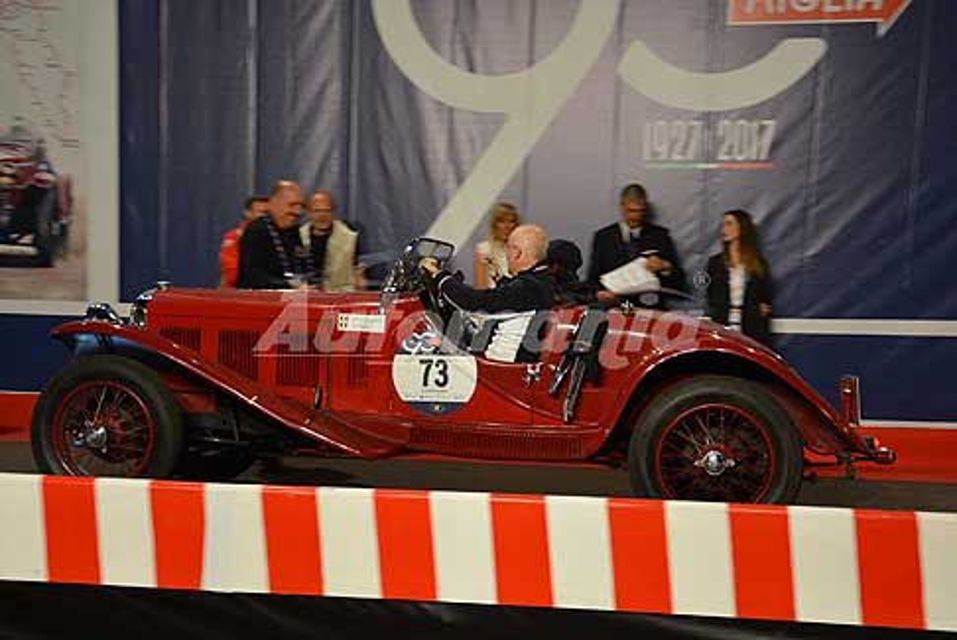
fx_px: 1277
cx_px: 478
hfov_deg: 41.1
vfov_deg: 28.1
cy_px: 320
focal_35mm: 48
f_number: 4.2
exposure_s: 1/60
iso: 400
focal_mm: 32
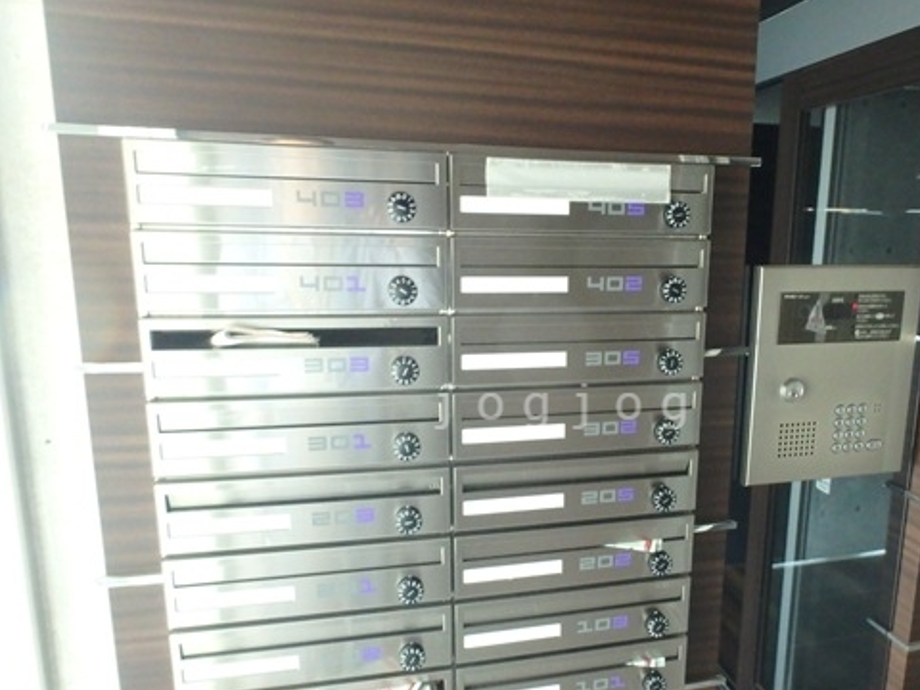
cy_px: 406
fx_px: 744
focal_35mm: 28
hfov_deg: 62.7
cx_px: 565
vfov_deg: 49.5
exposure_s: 1/25
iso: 800
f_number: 3.5
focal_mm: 3.7
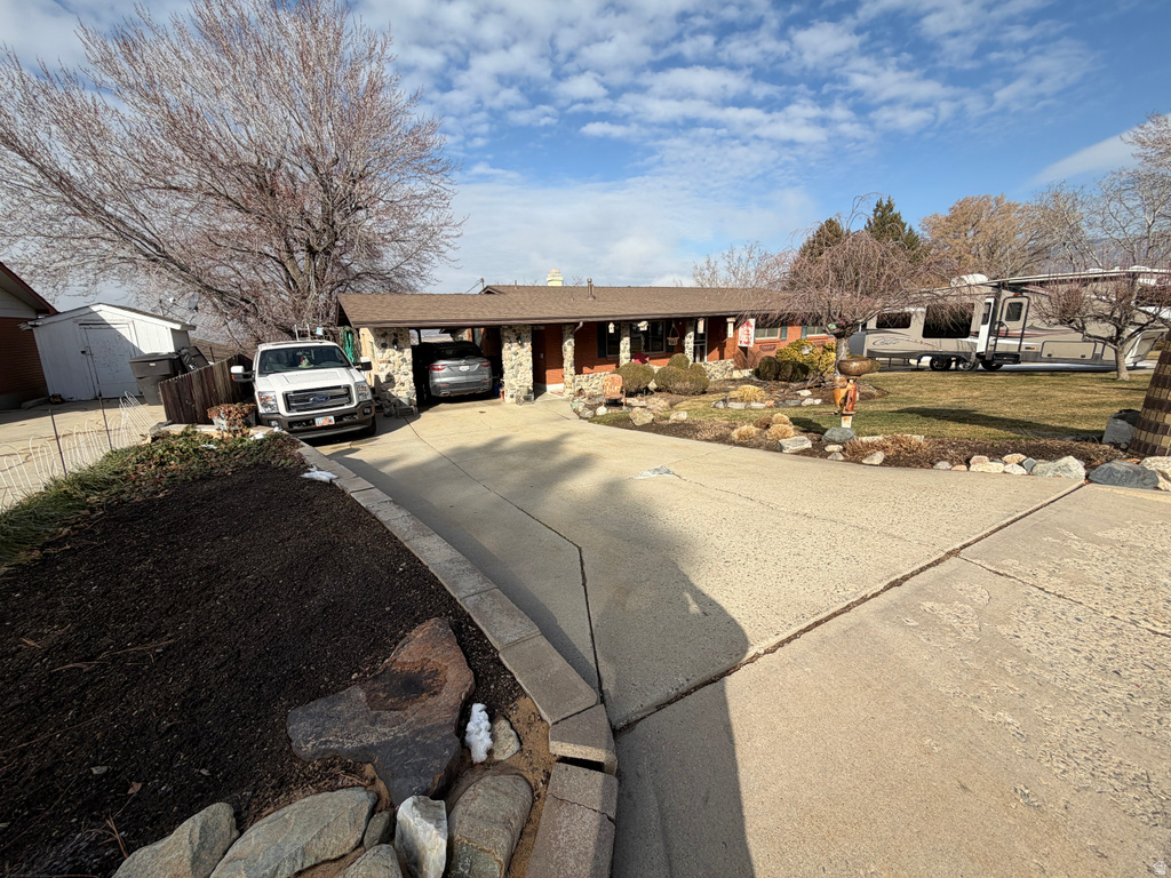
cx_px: 586
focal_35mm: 14
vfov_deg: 85.7
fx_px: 474
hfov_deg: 102.1
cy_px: 439
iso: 20
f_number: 2.2
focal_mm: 2.22
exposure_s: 1/901
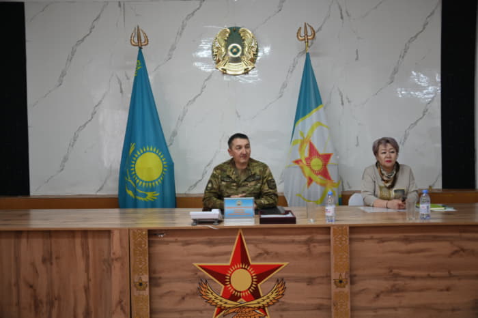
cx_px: 239
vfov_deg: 37.8
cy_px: 159
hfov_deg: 54.5
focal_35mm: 35
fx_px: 464
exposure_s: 1/125
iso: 2000
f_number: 3.8
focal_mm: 35
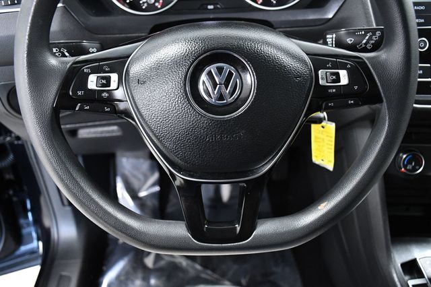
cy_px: 144
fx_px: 407
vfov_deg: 38.8
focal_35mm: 34
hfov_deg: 55.8
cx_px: 216
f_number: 4
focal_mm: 23
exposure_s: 1/60
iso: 2500
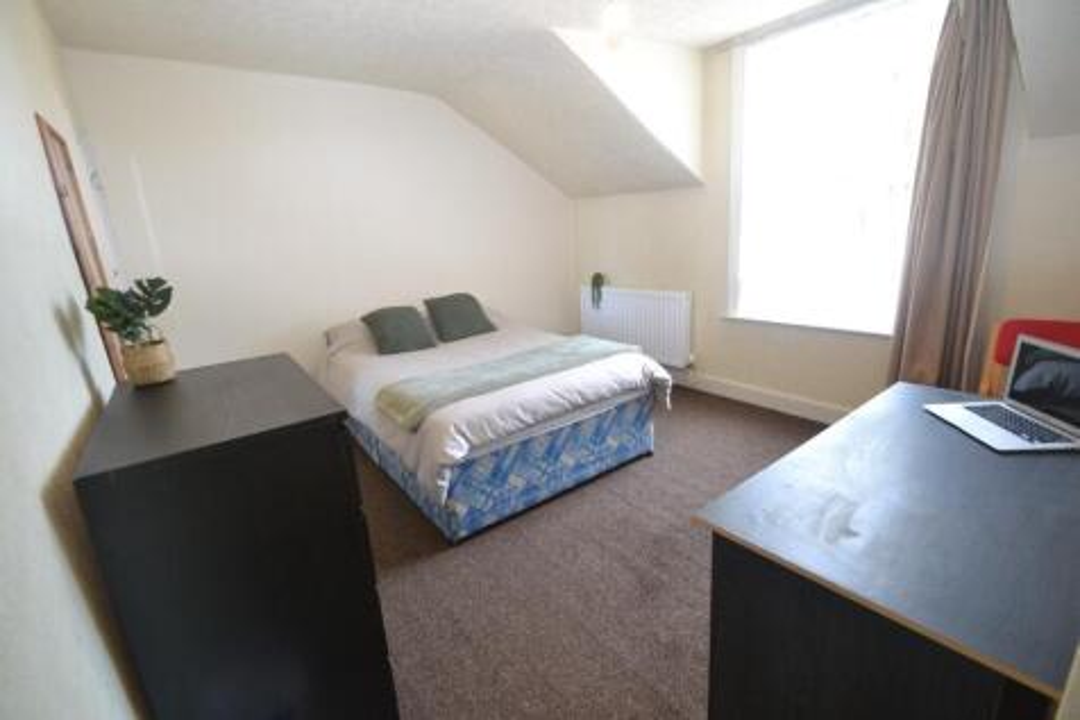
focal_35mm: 15
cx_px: 540
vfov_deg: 77.3
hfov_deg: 100.4
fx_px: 450
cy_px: 360
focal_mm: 10
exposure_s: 1/60
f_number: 3.5
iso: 640
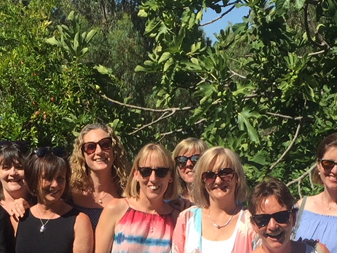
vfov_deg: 14.3
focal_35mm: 97
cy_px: 372
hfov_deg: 20.2
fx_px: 944
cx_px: 206
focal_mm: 4.15
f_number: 2.2
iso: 32
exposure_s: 1/2198
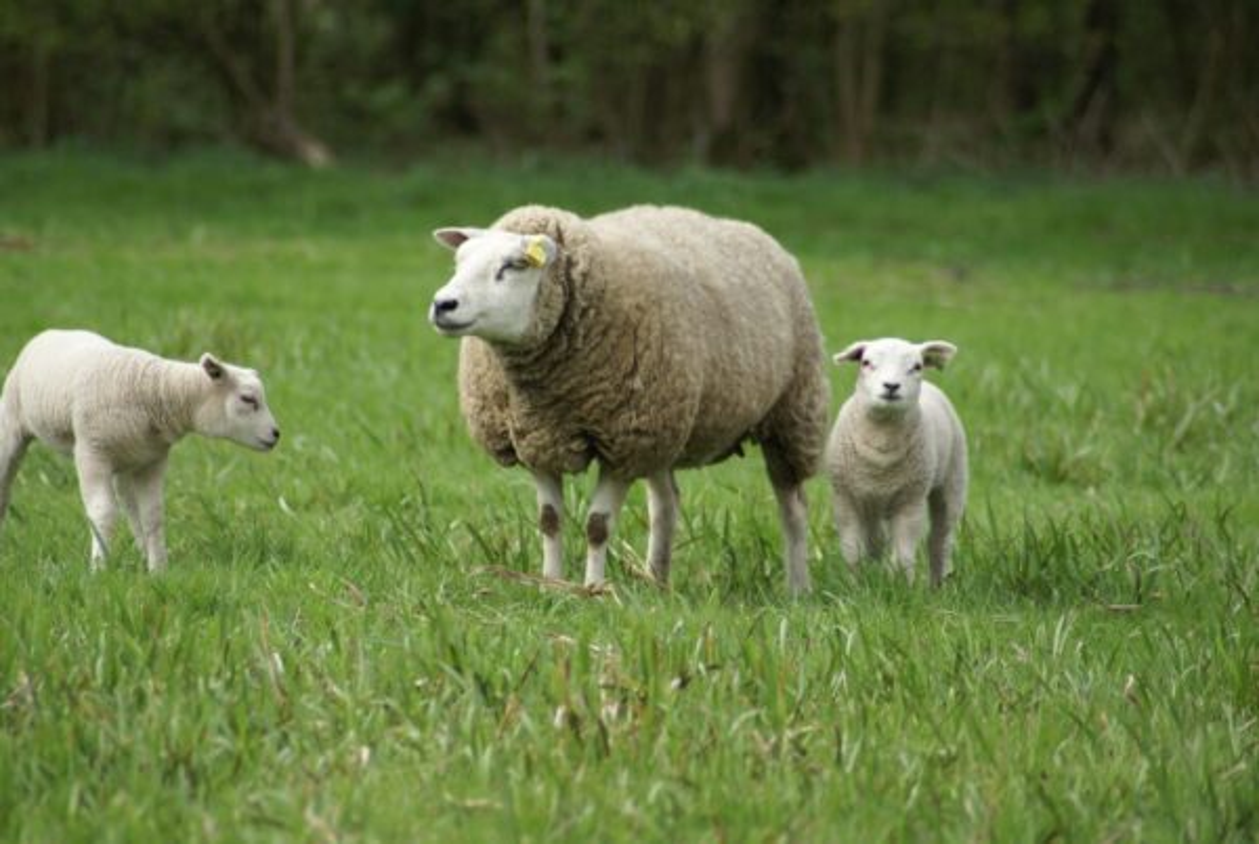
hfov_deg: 6.0
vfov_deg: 4.0
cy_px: 422
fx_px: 12083
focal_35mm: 345
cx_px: 630
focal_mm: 230
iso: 100
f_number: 5
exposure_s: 1/400
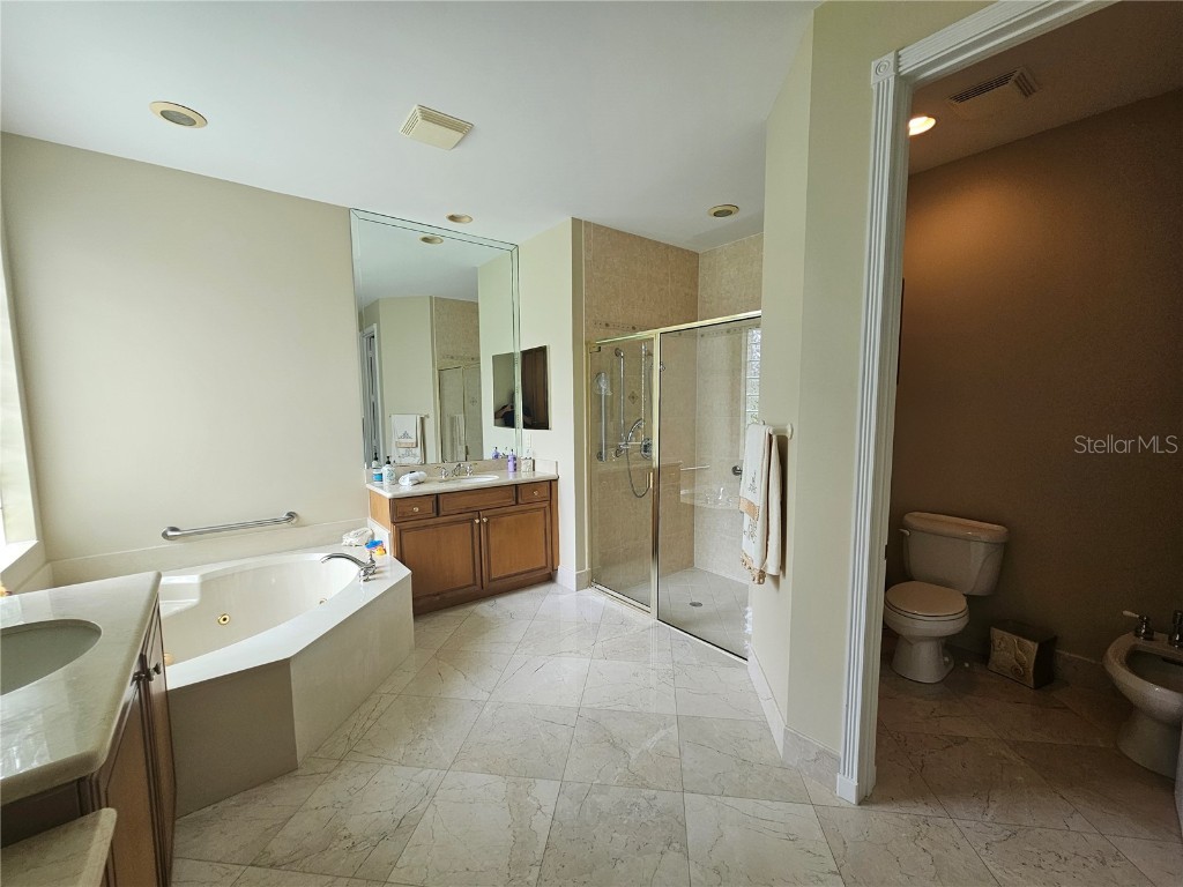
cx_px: 592
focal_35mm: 13
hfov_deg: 106.2
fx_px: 444
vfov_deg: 89.9
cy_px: 444
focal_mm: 2.2
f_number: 2.2
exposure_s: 1/77.4
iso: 80
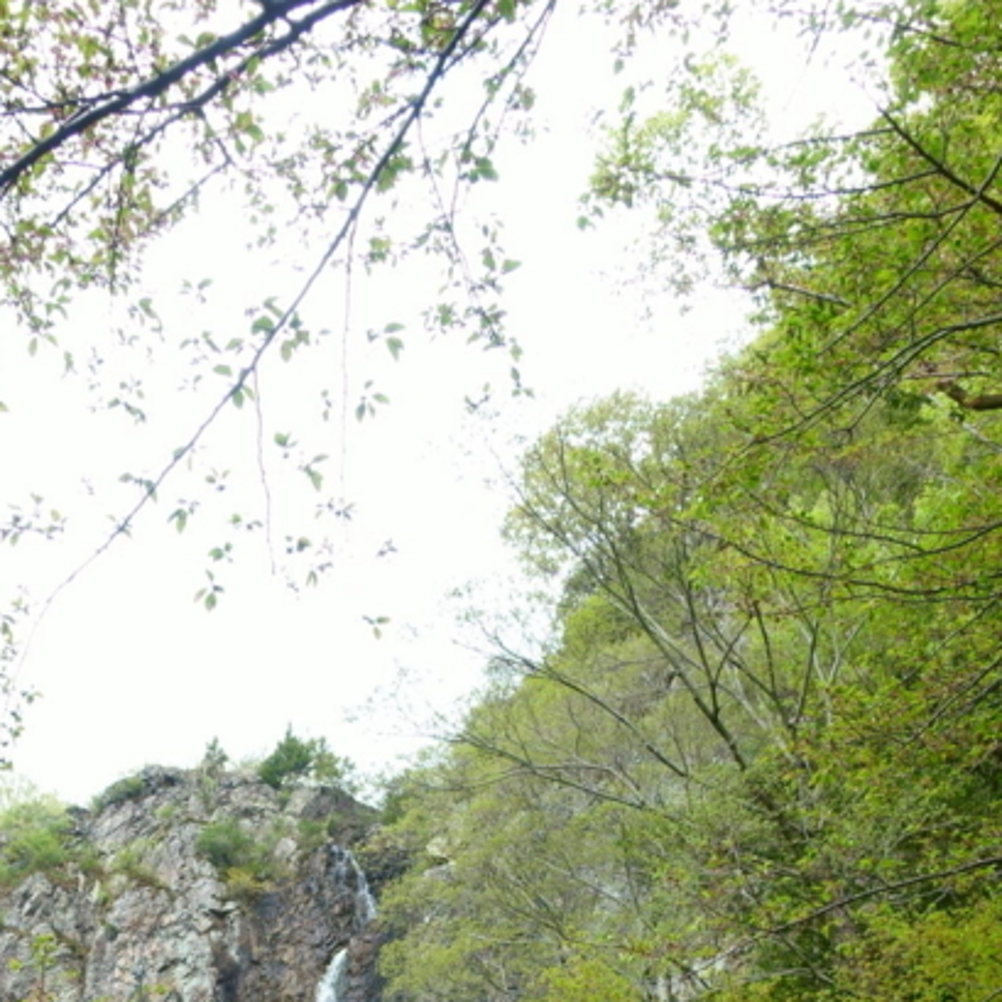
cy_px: 1166
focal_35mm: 51
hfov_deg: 32.9
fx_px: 1670
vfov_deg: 29.3
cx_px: 277
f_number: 4
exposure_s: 1/125
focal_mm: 8.8
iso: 125
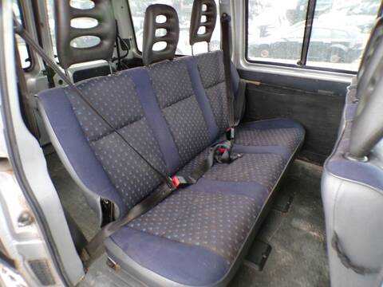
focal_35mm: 24
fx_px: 266
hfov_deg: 71.6
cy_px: 144
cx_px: 192
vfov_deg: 56.8
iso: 332
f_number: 3
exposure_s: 1/17
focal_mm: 4.3
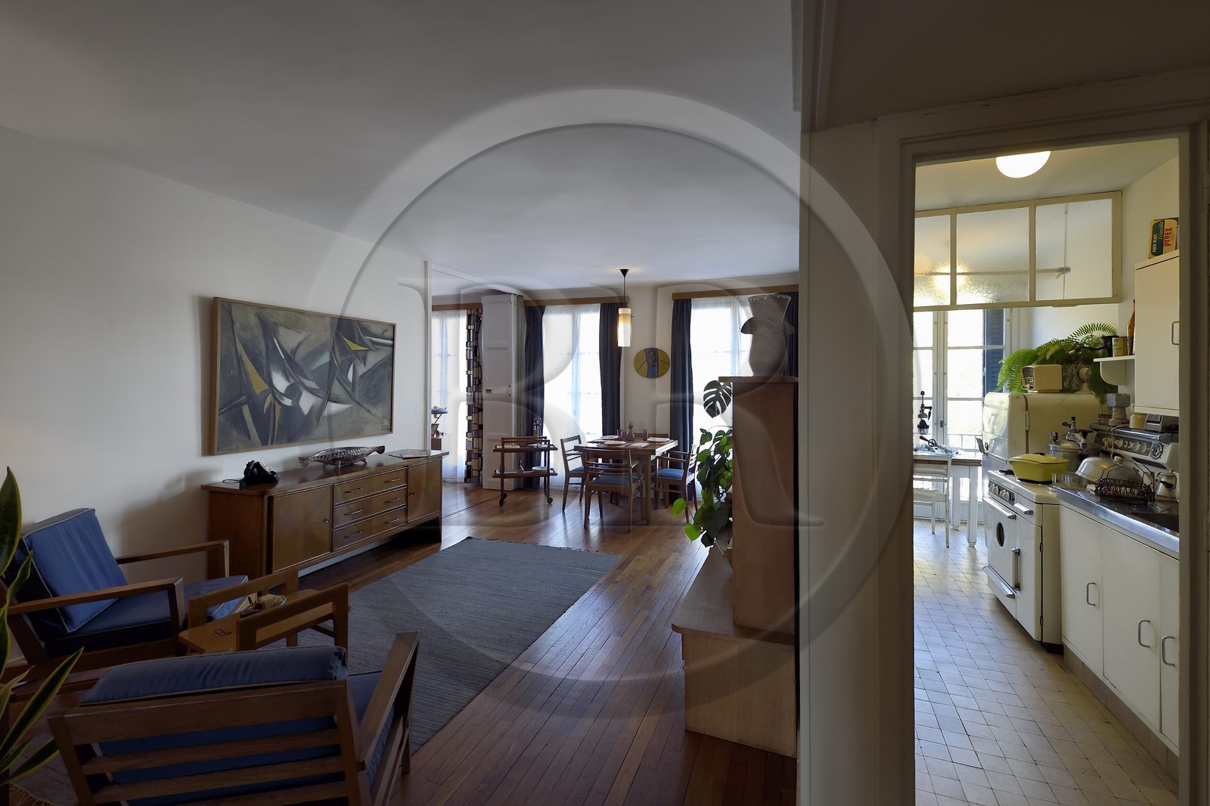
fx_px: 470
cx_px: 605
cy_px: 403
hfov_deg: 104.3
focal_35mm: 14
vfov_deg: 81.2
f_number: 7.1
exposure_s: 1/30
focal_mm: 14
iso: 800
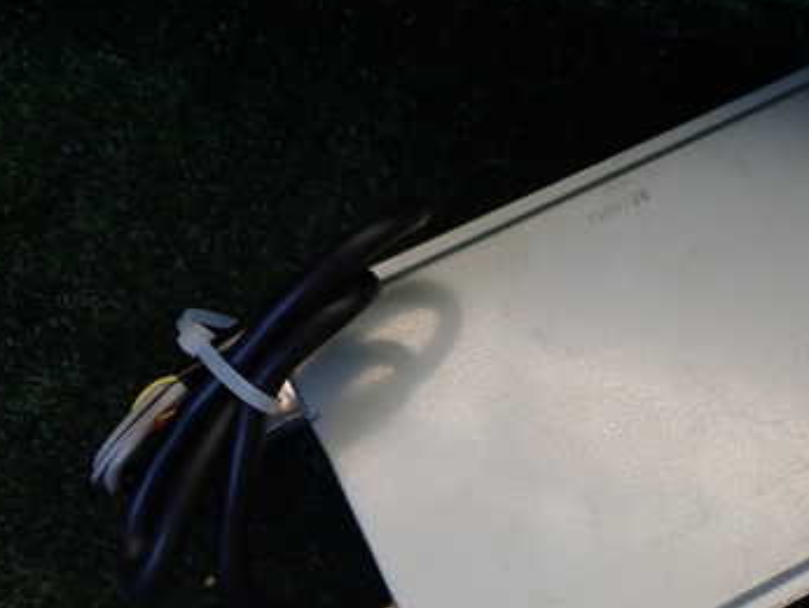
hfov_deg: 35.4
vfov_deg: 28.0
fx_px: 1216
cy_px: 367
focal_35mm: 52
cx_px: 669
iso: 100
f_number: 3.2
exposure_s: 1/80
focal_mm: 5.4
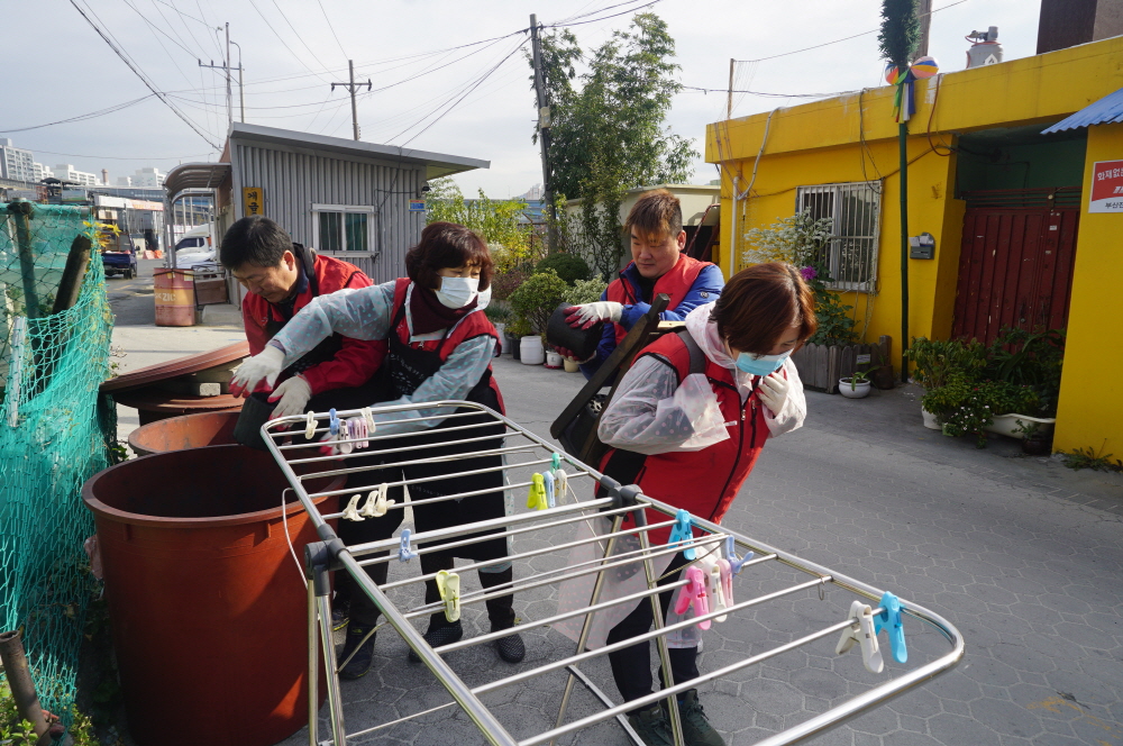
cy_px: 373
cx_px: 562
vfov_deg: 53.0
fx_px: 748
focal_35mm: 24
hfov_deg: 73.8
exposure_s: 1/100
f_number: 10
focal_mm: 16
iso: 100
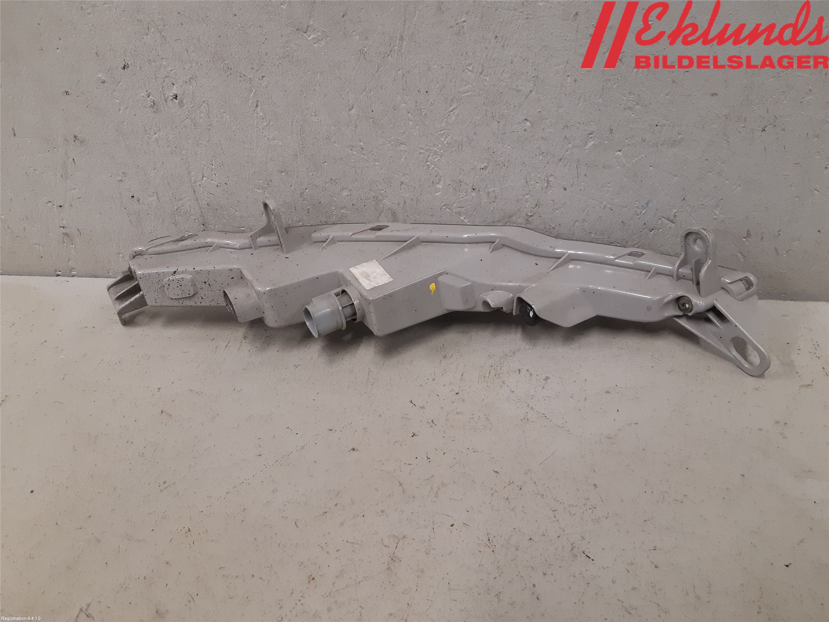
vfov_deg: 53.1
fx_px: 623
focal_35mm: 26
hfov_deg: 67.3
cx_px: 414
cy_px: 311
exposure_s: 1/50
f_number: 1.7
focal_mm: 3.93
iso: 125
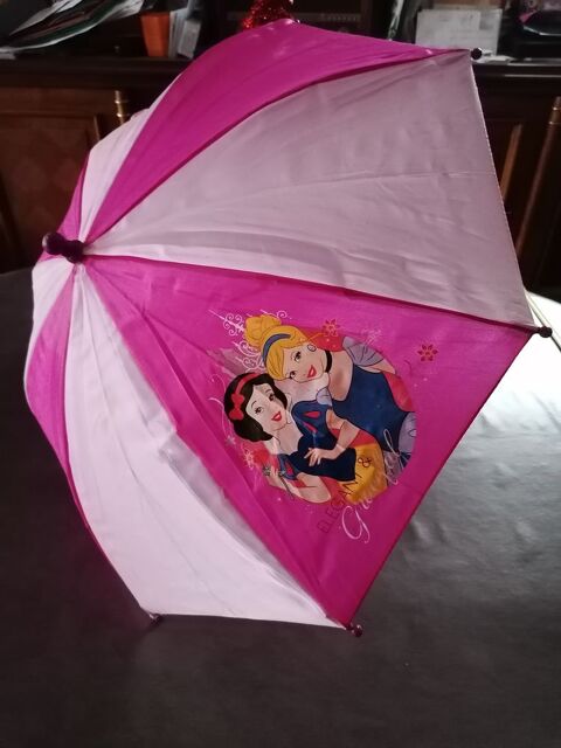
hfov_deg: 51.4
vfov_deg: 65.3
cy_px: 374
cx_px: 280
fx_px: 583
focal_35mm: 27
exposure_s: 1/16.7
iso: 1250
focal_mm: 4.75
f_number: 1.8
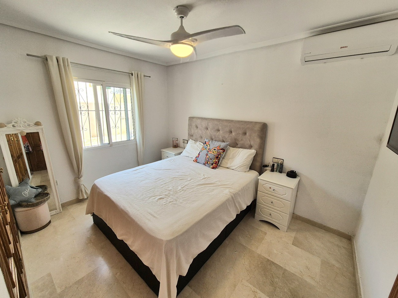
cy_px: 149
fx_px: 149
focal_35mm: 13
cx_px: 199
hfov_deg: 106.2
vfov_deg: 89.9
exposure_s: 1/139
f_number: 2.2
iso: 50
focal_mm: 2.2
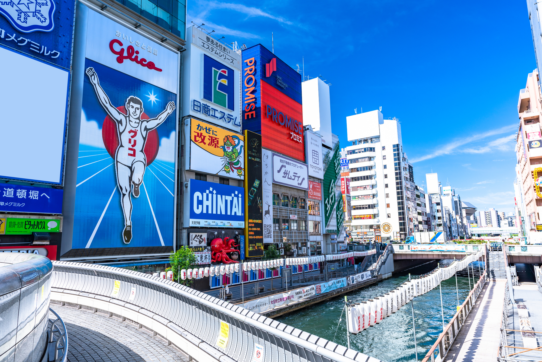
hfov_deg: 76.1
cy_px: 181
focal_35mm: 23
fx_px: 346
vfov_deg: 55.1
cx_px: 271
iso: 100
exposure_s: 1/100
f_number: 7.1
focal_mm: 23
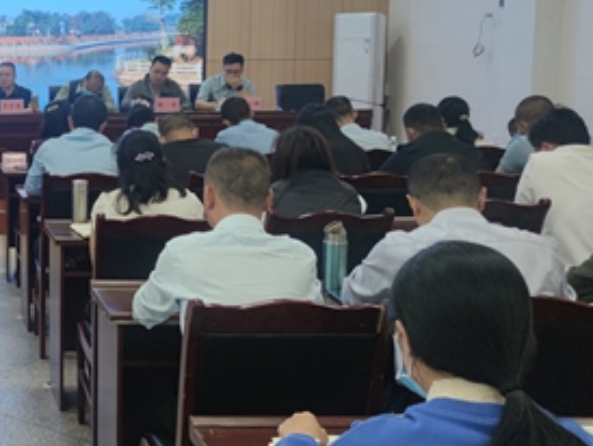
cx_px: -78
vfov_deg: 26.0
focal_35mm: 56
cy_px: 156
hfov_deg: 30.3
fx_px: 960
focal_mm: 6.72
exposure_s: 1/100
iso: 80
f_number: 1.69
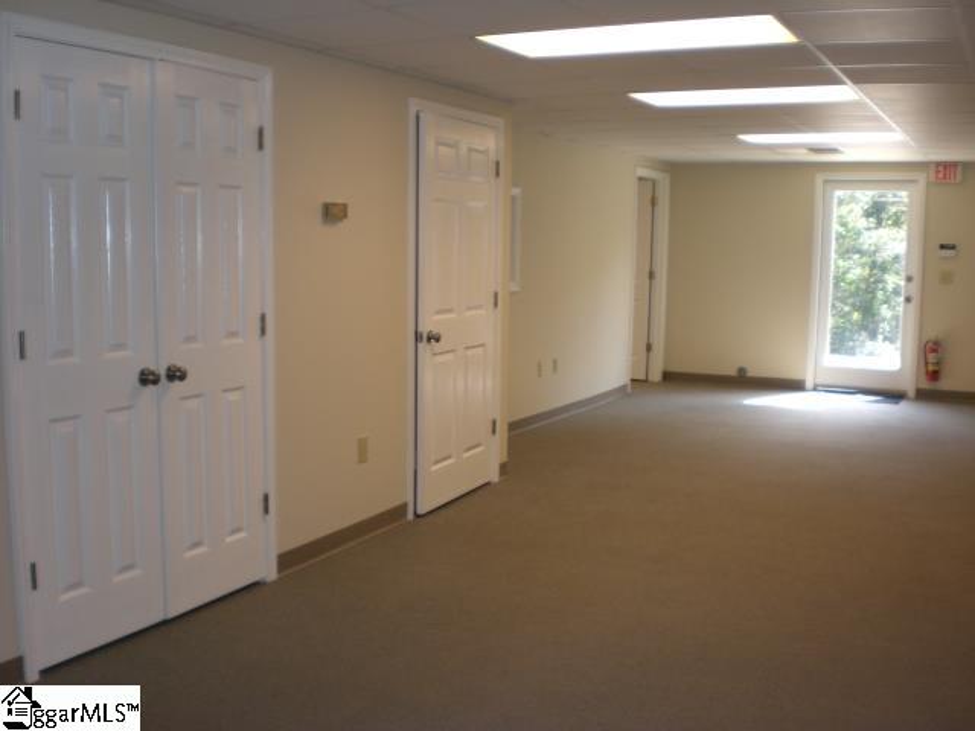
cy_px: 366
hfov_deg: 49.0
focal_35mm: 38
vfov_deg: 37.7
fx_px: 1070
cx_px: 488
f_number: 3.1
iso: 100
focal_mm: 6.3
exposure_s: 1/100
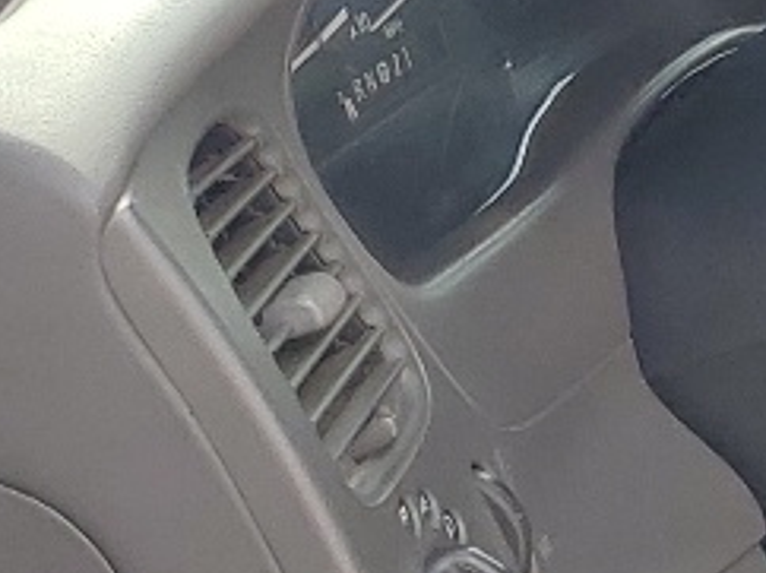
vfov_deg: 8.5
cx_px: 1874
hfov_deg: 10.0
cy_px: 696
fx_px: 3802
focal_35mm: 172
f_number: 1.5
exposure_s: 1/625
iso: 50
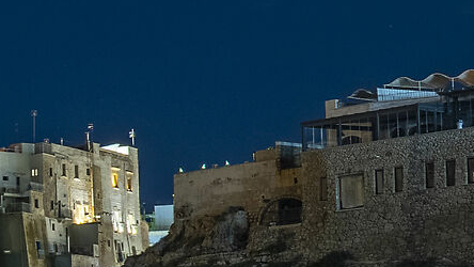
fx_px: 1710
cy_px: 220
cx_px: -477
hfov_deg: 13.5
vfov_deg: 8.9
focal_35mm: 136
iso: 400
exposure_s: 5
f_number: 16
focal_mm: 24
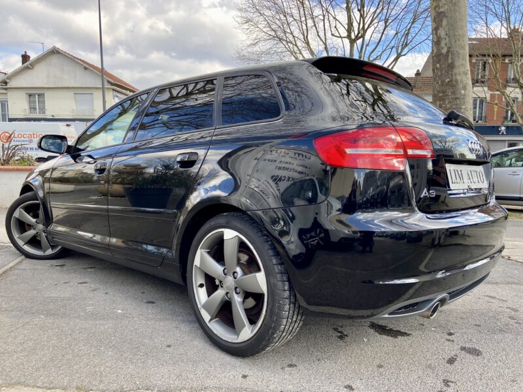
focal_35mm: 26
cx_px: 262
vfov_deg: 53.1
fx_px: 393
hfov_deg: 67.3
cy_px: 196
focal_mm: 4.25
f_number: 1.8
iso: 32
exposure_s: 1/333
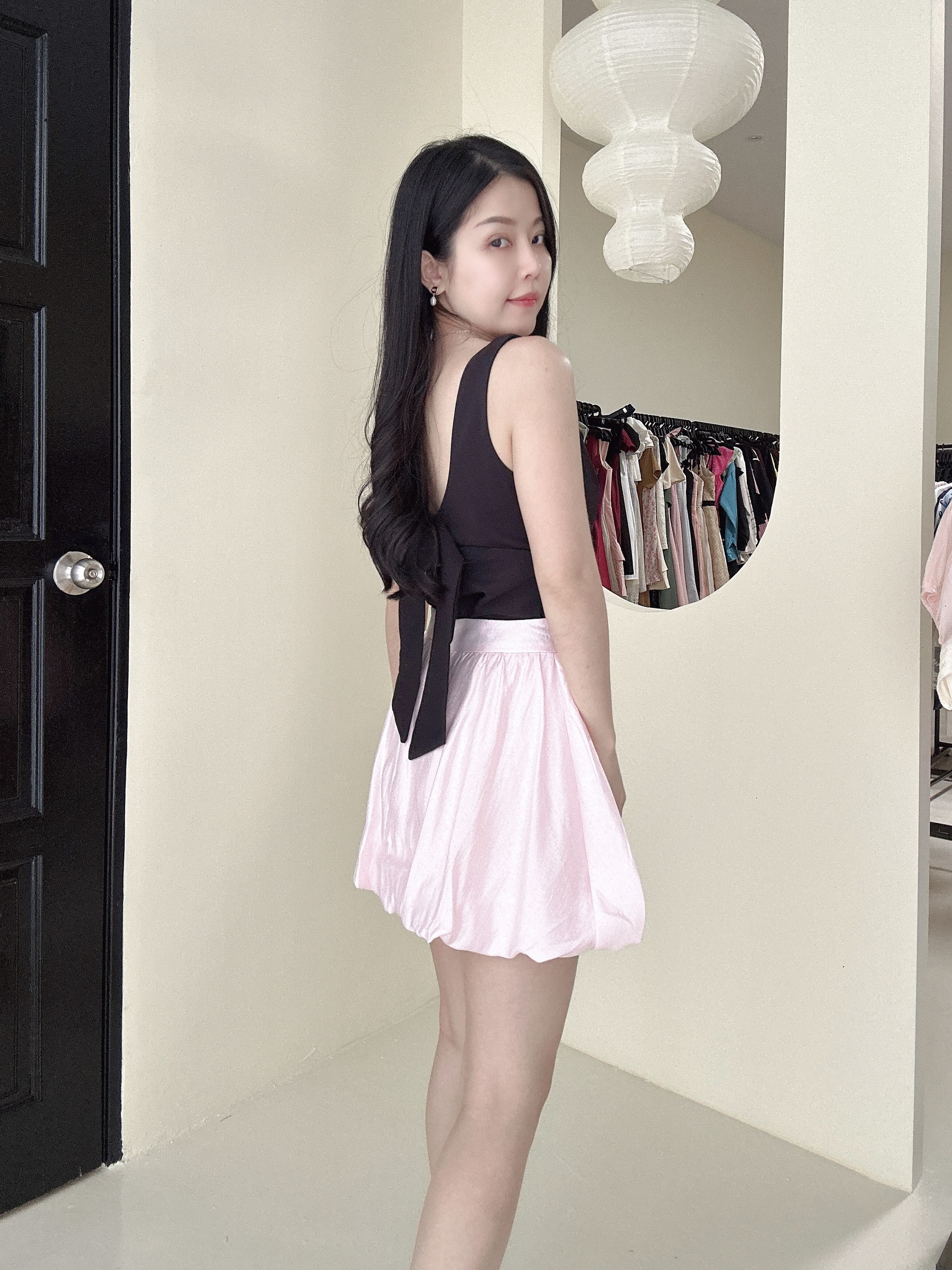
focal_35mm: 23
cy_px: 635
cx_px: 476
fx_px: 843
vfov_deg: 73.9
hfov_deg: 58.9
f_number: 1.9
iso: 125
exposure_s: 1/60
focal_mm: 2.69
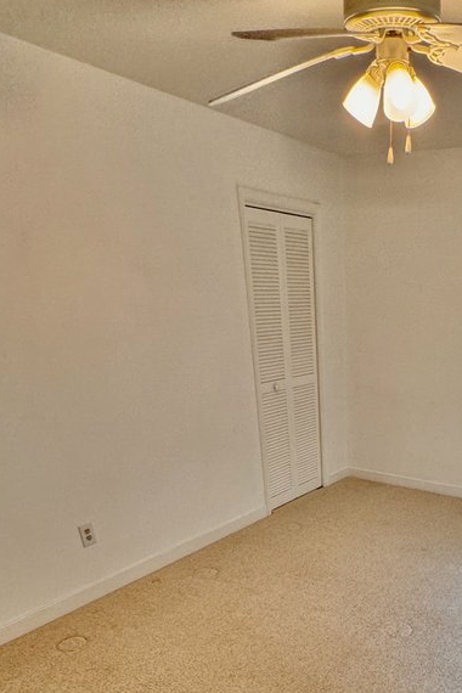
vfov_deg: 56.7
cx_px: 387
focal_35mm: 29
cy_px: 596
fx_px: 558
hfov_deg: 42.4
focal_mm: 2.22
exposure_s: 1/120
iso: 200
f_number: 2.2
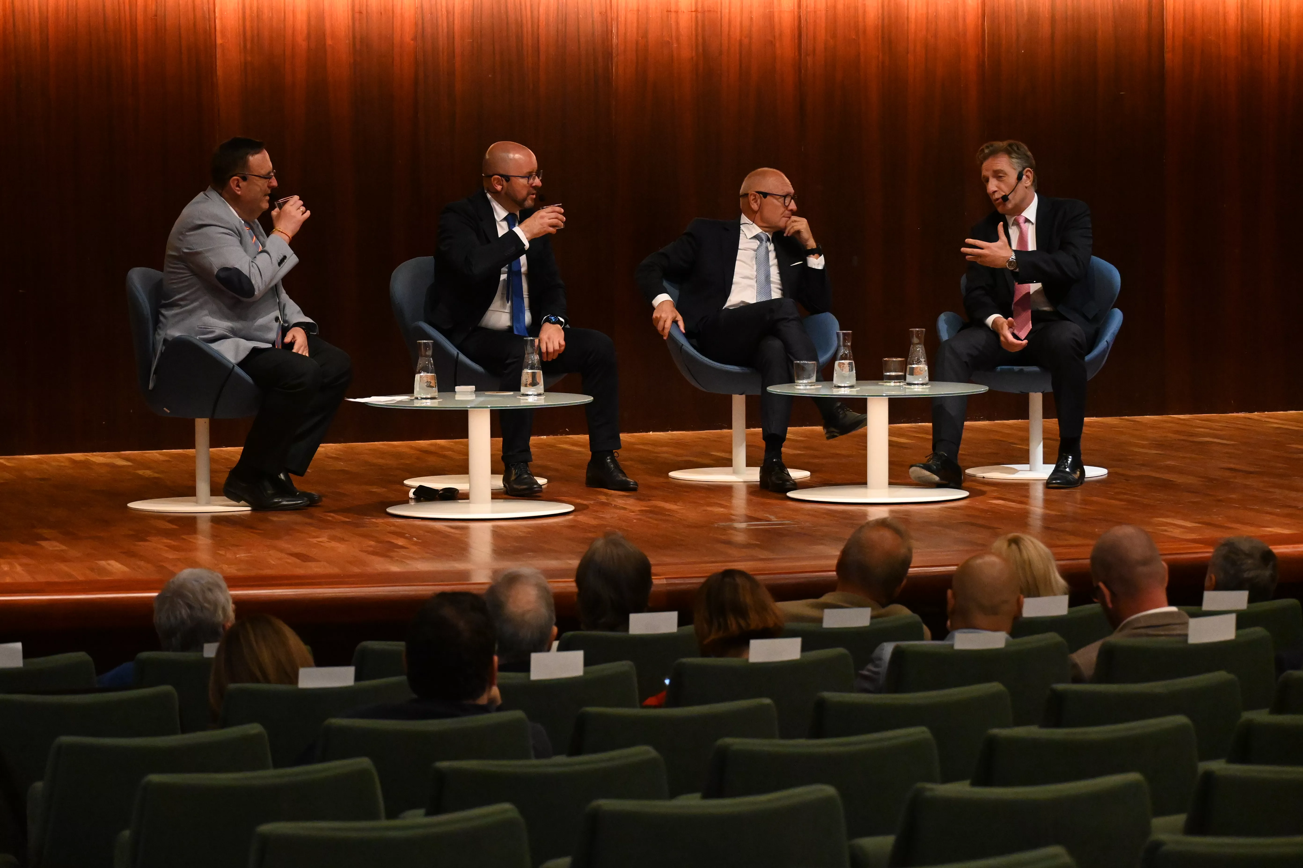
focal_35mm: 114
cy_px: 434
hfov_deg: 17.9
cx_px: 652
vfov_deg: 12.0
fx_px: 4126
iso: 6400
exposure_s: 1/125
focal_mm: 76
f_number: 4.8
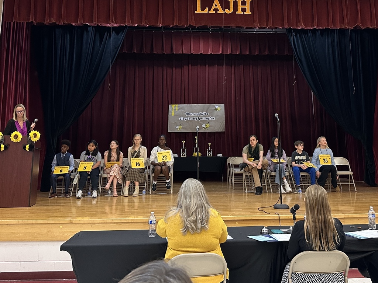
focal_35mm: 24
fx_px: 262
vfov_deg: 56.8
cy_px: 142
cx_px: 189
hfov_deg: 71.6
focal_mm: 6.86
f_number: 1.78
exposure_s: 1/60
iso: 320
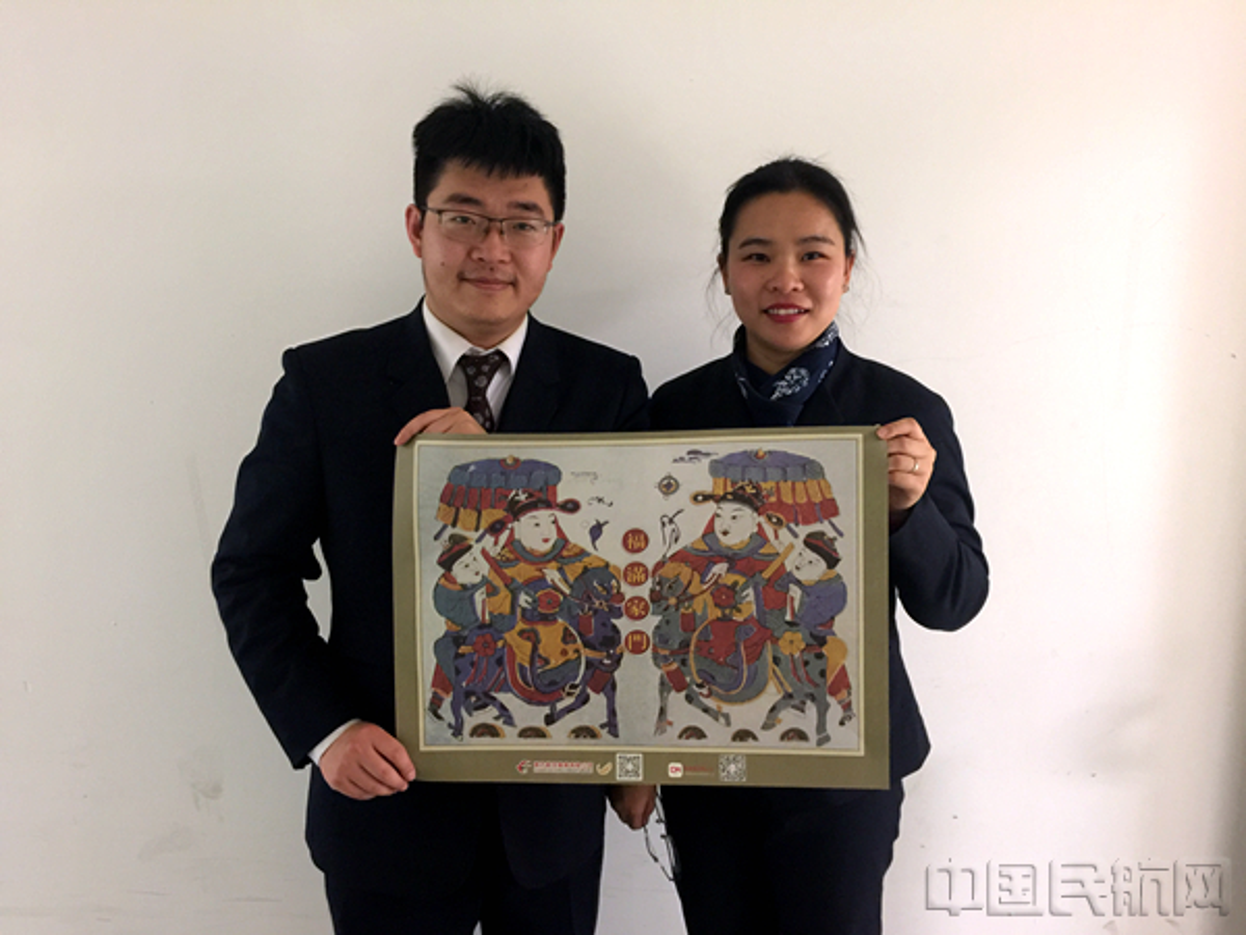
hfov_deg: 61.7
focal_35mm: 29
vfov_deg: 48.2
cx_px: 623
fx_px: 1044
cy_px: 468
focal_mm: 4.15
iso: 125
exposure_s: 1/4
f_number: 2.2
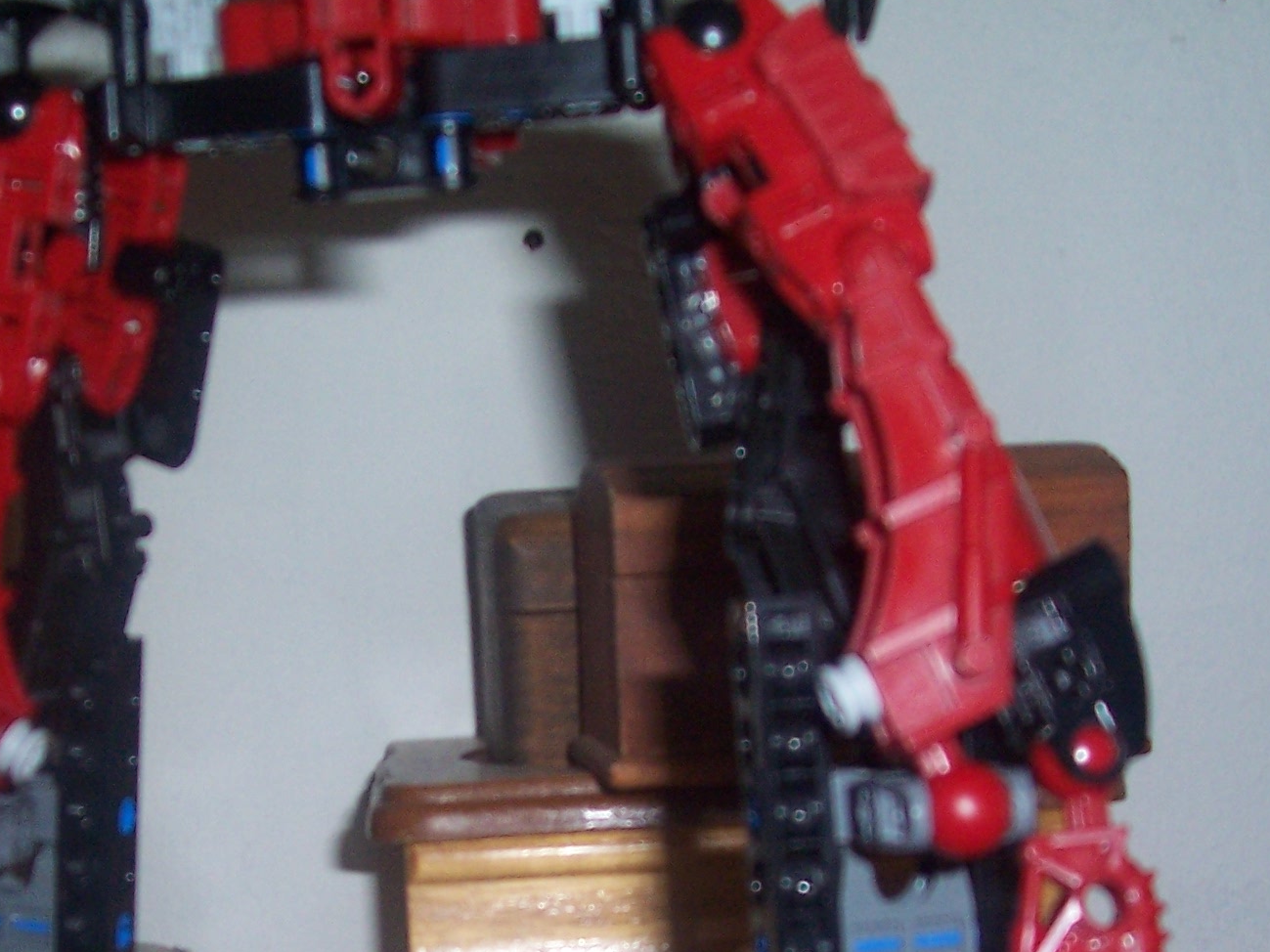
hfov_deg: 28.7
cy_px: 831
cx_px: 407
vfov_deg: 21.5
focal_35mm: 67
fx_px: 2458
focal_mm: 5.6
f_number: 2.7
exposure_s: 1/60
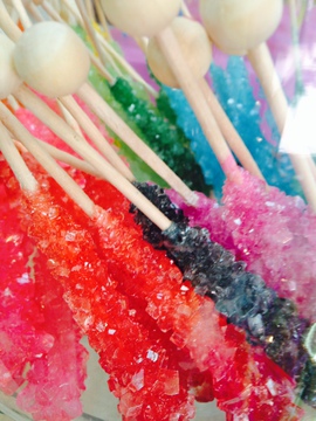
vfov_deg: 55.4
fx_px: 402
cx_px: 158
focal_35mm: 33
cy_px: 210
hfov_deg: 42.9
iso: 50
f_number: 2.4
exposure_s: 1/24
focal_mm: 4.12
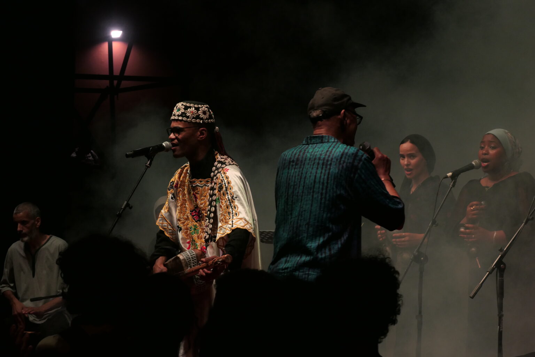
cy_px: 178
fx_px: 1605
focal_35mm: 108
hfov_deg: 18.9
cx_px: 268
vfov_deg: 12.7
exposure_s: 1/125
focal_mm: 39.6
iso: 640
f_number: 5.4
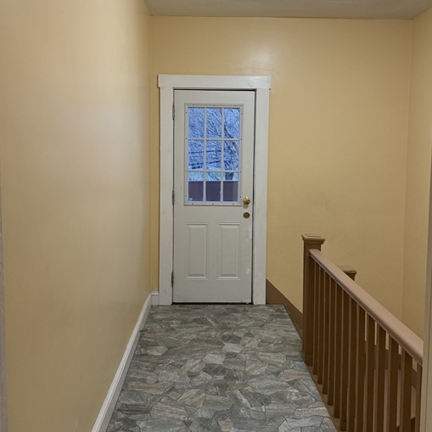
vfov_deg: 50.9
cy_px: 185
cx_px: 223
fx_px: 452
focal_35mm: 32
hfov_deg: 51.1
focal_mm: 6.76
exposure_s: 1/60
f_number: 1.78
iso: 200
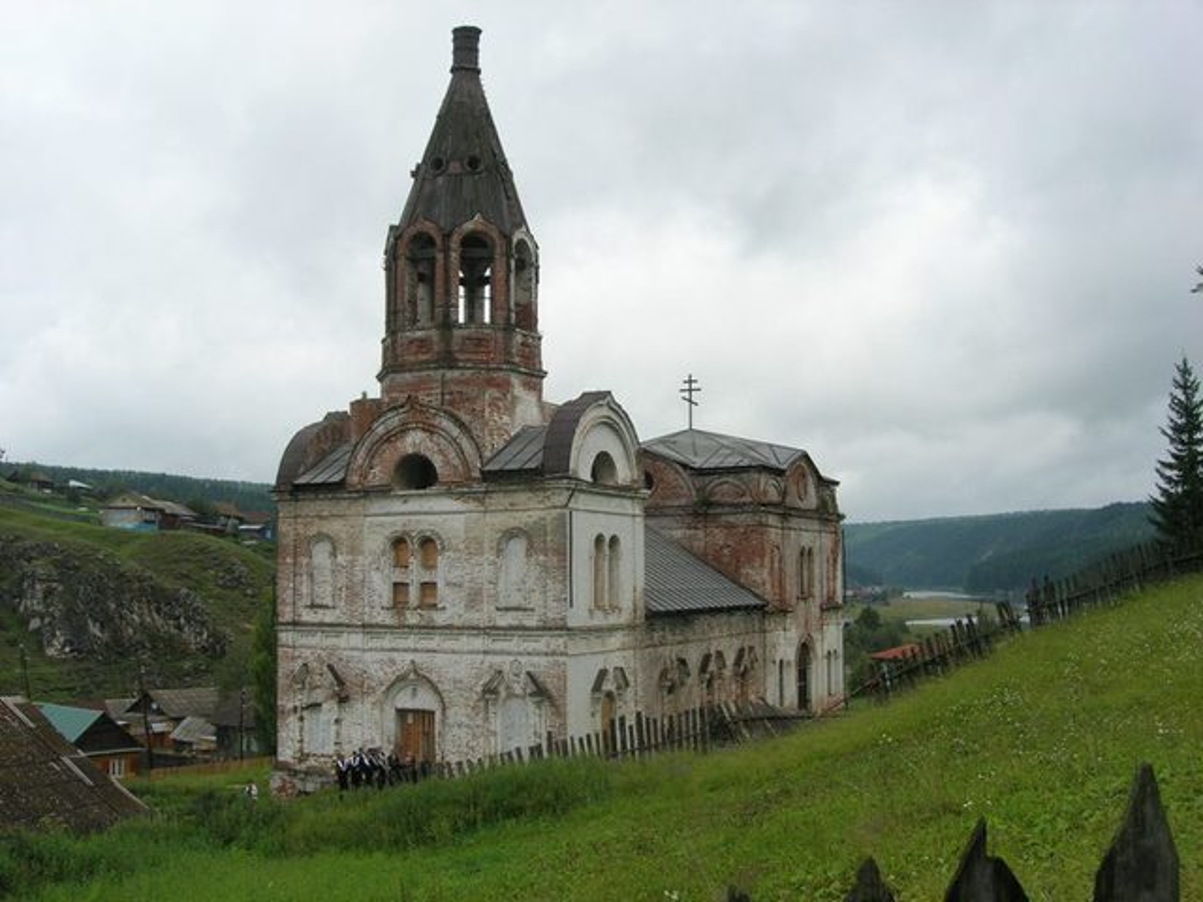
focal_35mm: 38
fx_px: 1321
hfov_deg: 49.0
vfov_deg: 37.7
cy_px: 451
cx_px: 602
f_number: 4.8
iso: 64
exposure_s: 1/527
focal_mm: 7.8
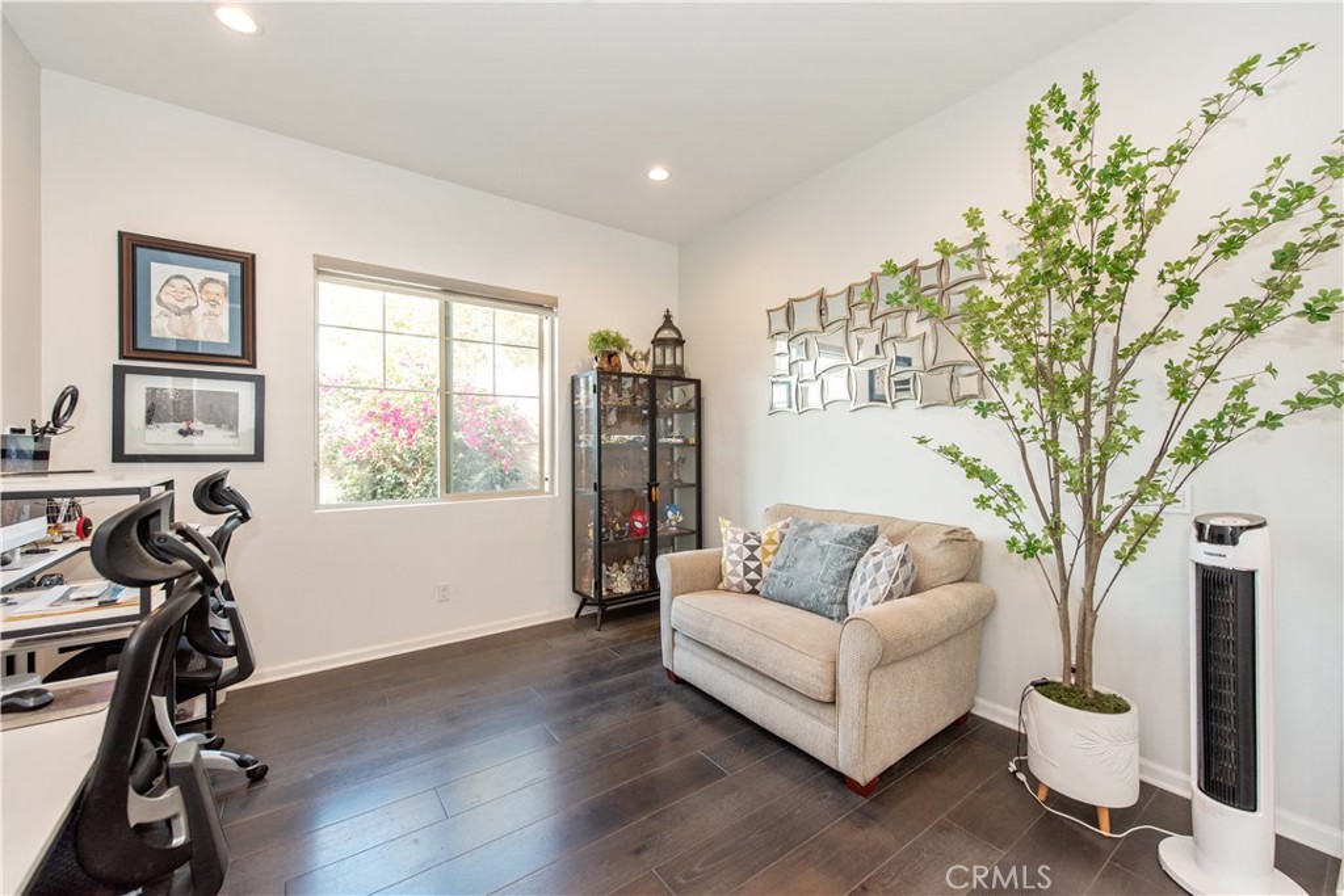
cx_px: 672
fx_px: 523
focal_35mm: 14
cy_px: 448
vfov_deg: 81.2
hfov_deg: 104.2
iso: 800
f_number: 5.6
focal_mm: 14
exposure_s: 1/125
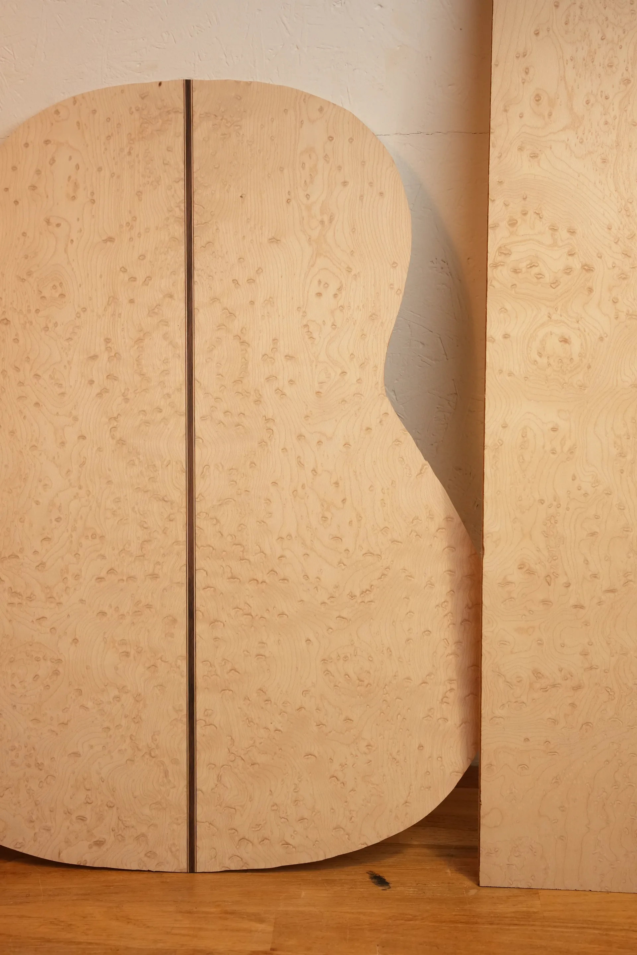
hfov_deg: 26.4
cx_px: 318
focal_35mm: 51
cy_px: 478
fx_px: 1356
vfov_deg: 38.8
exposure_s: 1/400
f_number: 9
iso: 4000
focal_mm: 51.1
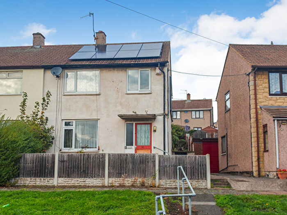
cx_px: 144
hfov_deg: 41.2
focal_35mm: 46
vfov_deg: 31.5
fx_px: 381
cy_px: 108
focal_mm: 8.72
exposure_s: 1/750
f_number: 2
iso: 50
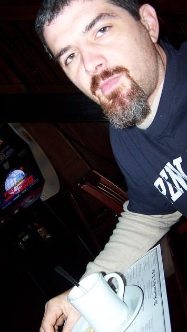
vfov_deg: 48.4
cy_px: 166
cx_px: 85
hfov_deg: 28.3
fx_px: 370
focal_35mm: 42
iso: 160
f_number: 2.8
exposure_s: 1/60
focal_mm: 6.3
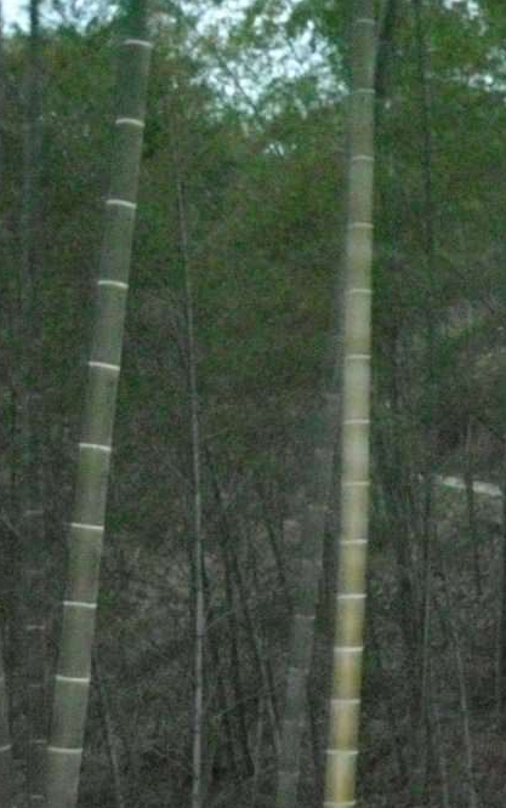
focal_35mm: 57
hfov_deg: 21.4
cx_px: 586
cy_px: 444
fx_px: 1256
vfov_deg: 35.6
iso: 1600
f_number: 2.8
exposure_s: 1/60
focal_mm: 5.7
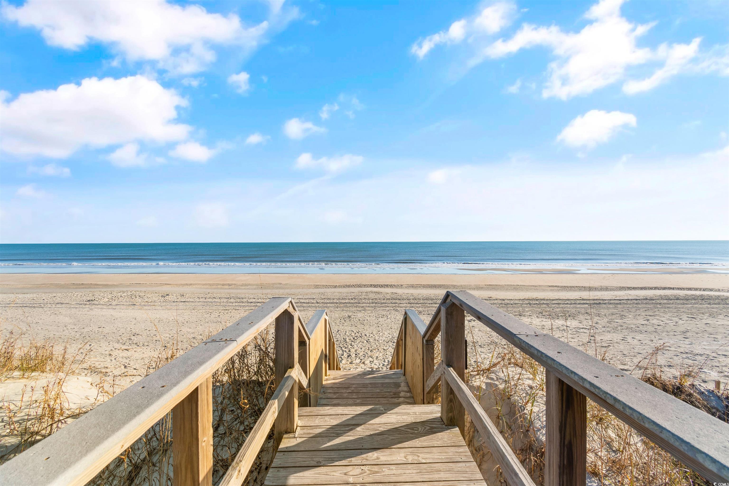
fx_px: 304
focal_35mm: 15
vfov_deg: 77.3
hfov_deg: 100.4
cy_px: 243
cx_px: 364
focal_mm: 10
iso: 100
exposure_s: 1/160
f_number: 6.3
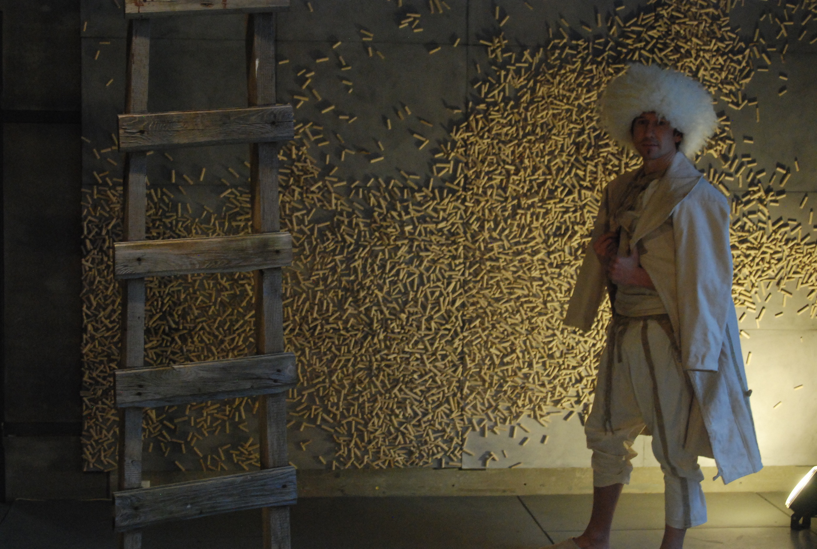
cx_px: 408
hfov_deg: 30.5
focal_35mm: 66
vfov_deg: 20.7
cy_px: 274
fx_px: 1501
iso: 1600
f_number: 6.3
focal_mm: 44
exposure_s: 1/25
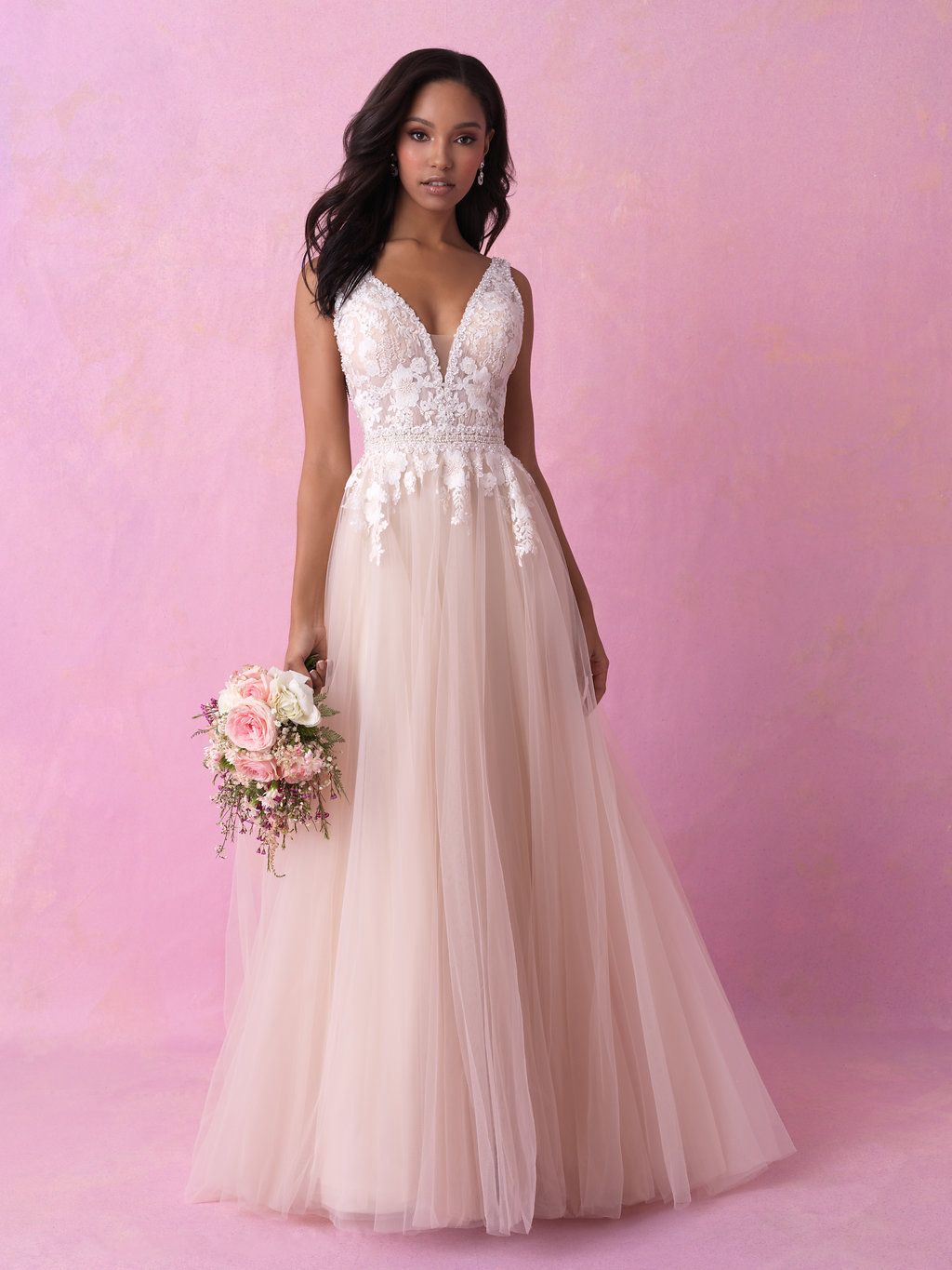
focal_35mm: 51
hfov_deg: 28.6
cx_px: 476
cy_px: 635
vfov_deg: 37.5
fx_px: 1870
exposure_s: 1/90
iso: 100
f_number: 11
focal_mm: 80
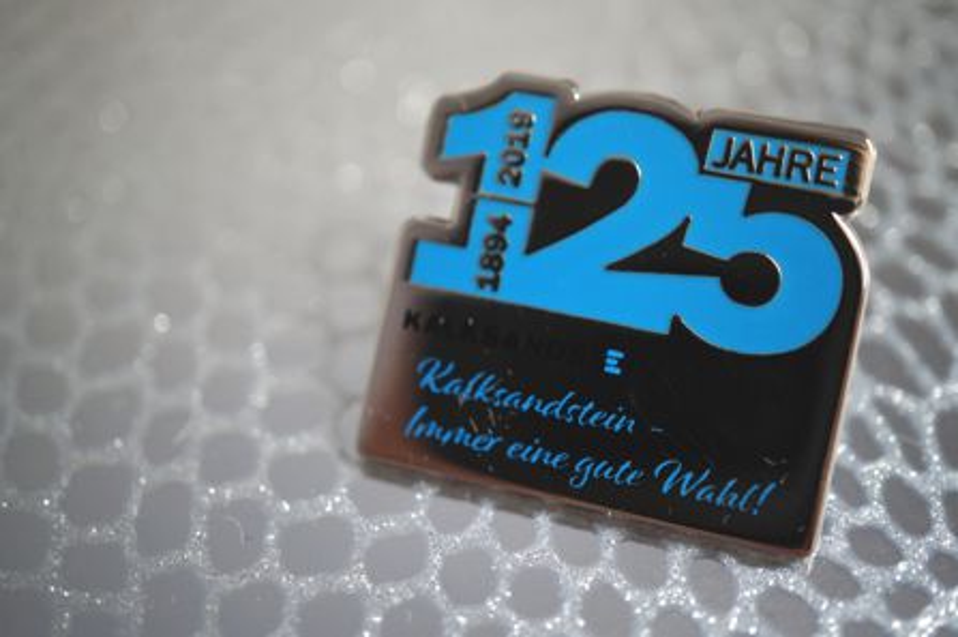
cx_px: 479
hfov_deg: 43.6
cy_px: 318
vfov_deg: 29.8
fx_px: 1196
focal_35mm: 45
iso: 200
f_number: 5.6
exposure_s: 1/250
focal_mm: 30
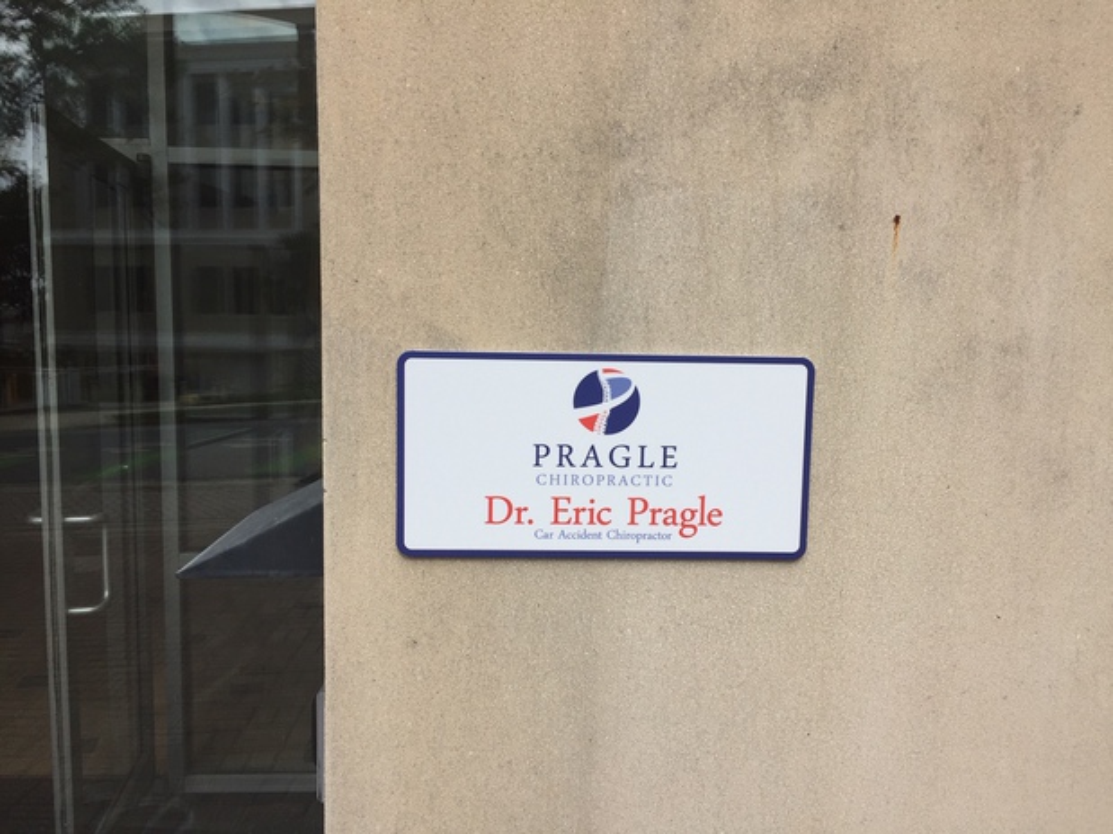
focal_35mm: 29
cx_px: 556
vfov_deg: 48.2
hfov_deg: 61.7
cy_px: 417
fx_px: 932
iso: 32
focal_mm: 4.15
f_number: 2.2
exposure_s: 1/1647
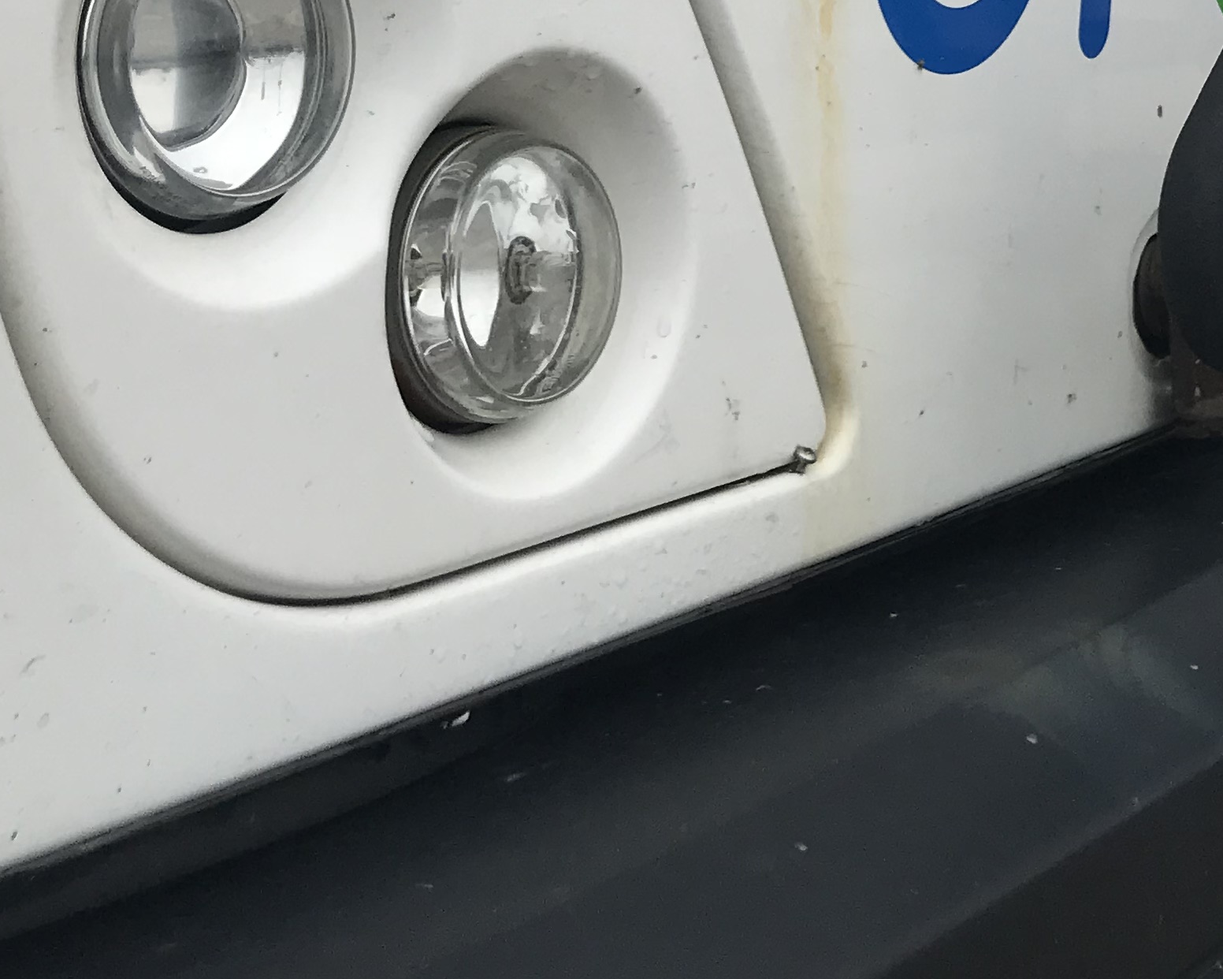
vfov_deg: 20.3
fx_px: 2570
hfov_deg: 24.7
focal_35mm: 71
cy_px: -171
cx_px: 1393
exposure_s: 1/1350
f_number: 1.8
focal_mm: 3.99
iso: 20
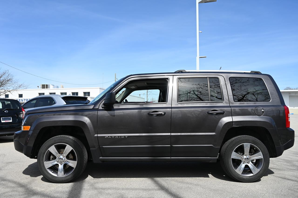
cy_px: 99
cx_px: 149
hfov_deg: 62.8
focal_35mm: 30
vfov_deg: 44.3
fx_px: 244
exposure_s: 1/320
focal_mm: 29.5
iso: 100
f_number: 6.3
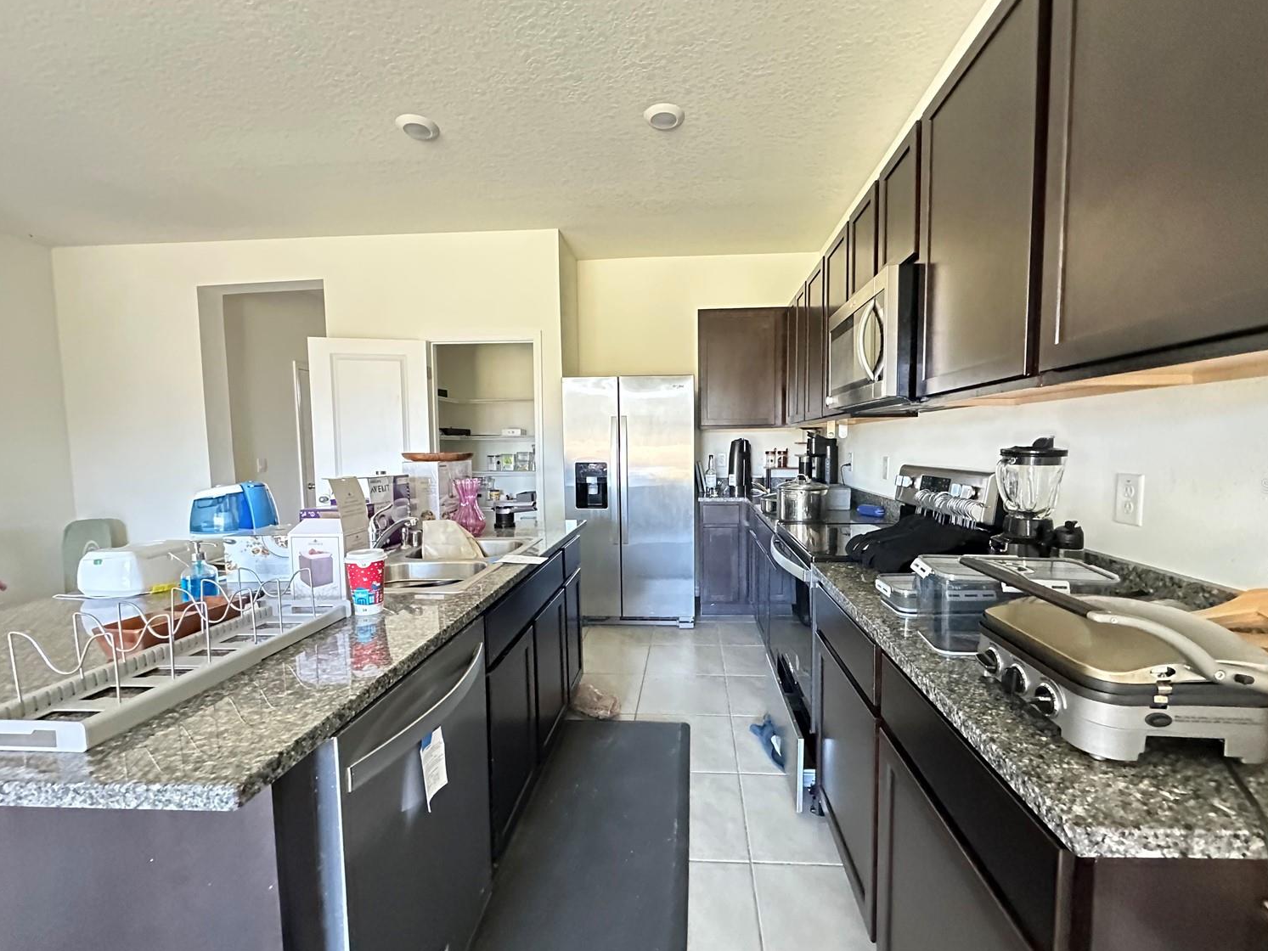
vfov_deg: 81.7
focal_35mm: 15
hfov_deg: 98.1
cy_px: 486
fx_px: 550
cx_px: 662
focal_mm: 2.22
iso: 1250
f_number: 2.2
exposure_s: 1/41
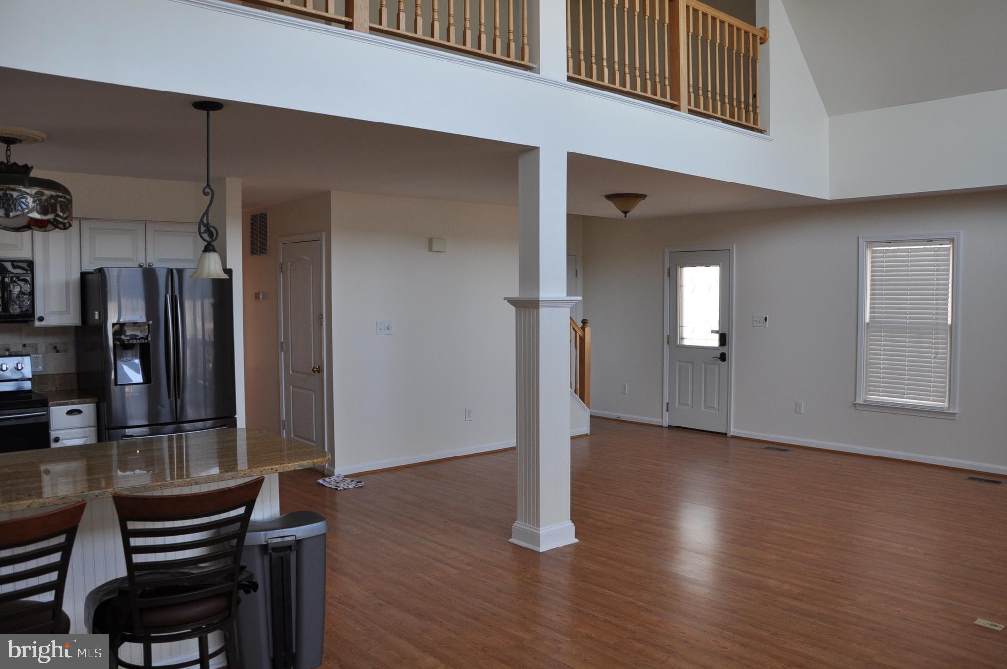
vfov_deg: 47.8
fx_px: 754
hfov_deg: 67.4
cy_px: 334
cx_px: 504
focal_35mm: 27
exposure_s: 1/100
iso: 400
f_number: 5
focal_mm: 18
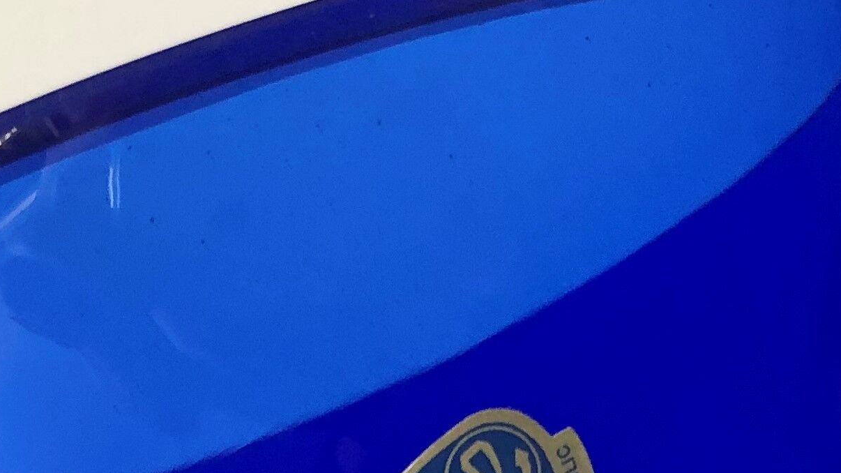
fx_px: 2274
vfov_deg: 11.2
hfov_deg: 20.8
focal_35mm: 102
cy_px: 787
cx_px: 616
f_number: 1.8
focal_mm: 3.99
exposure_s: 1/15
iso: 40
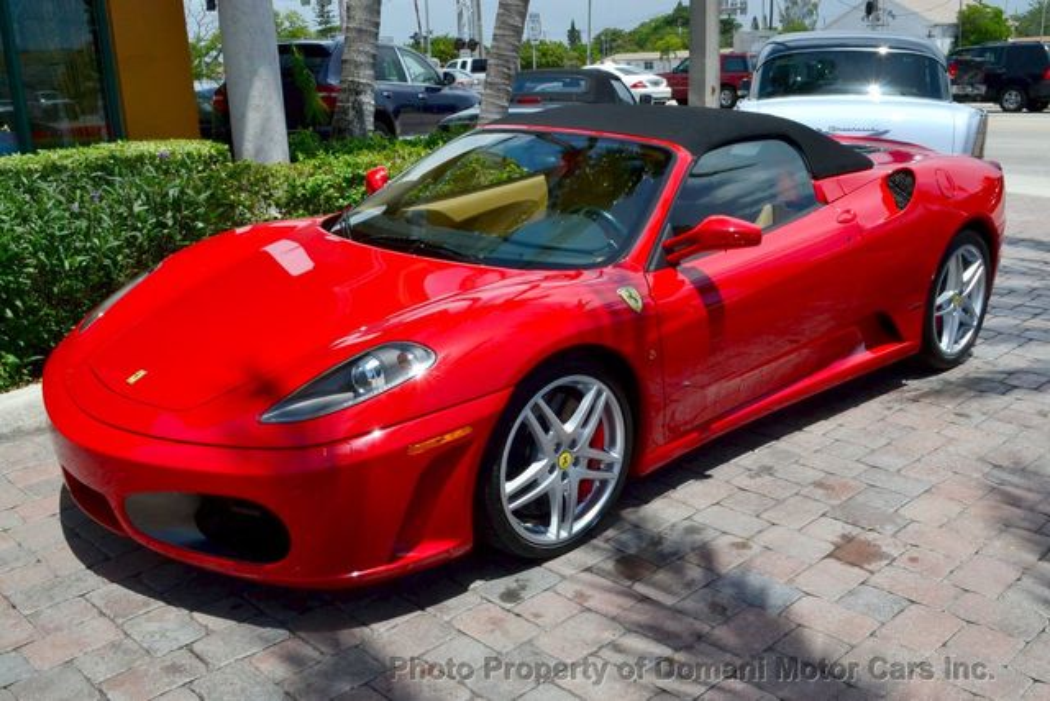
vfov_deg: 43.6
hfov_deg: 61.9
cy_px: 350
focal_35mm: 30
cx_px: 525
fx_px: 875
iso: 800
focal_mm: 20
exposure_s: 1/800
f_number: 14
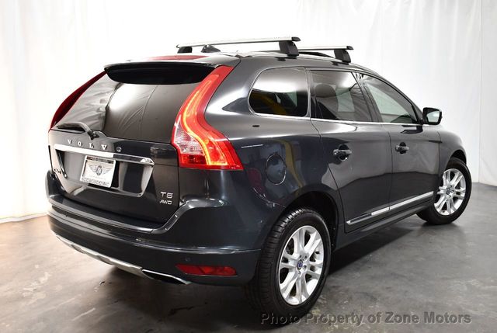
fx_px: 498
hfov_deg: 53.1
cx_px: 248
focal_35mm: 36
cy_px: 166
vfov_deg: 37.0
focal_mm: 18
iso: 1400
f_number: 3.5
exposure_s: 1/125
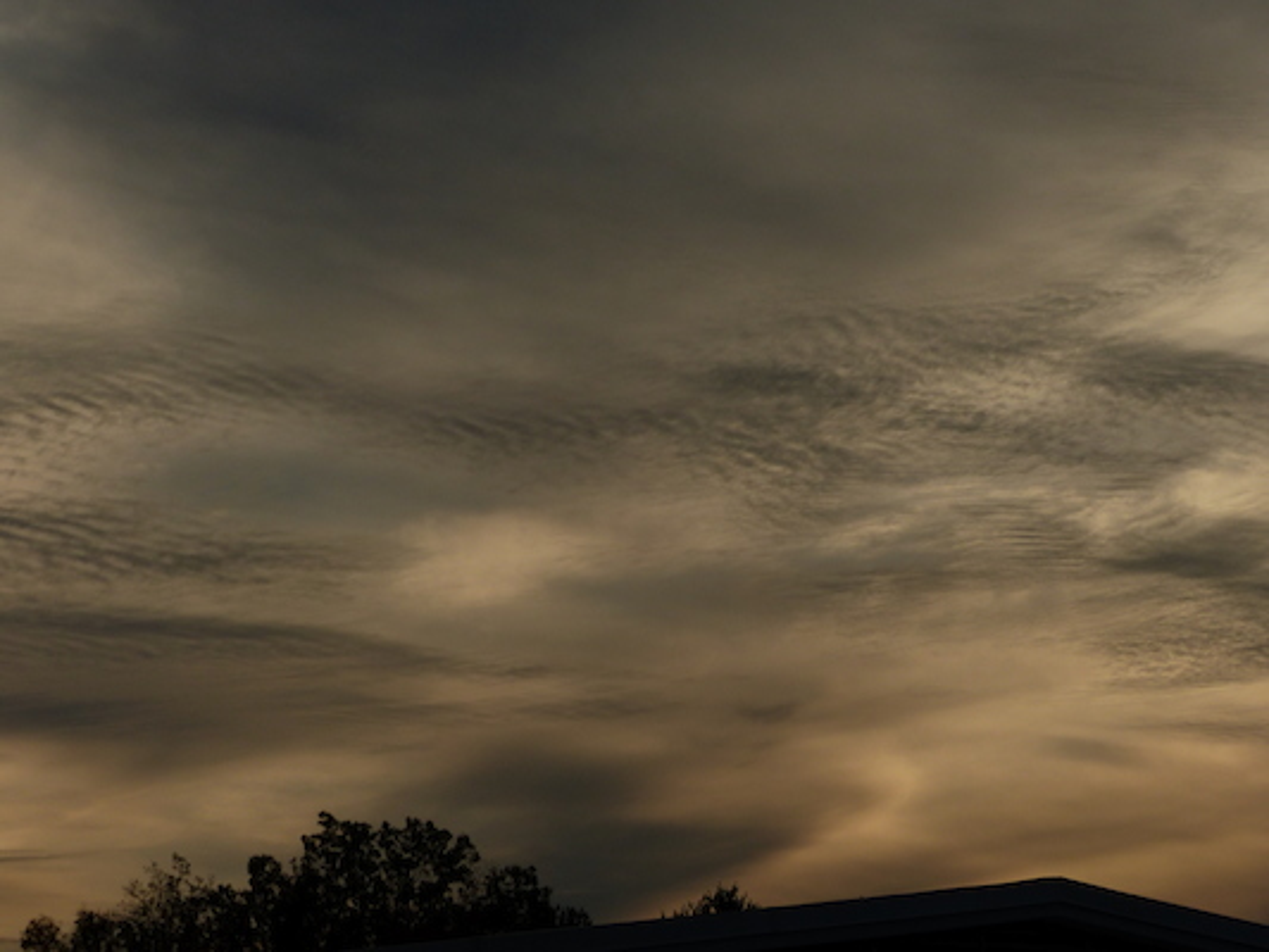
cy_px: 476
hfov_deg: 12.2
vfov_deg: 9.2
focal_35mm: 162
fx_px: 5940
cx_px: 634
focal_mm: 29.2
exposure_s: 1/1300
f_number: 4
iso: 100
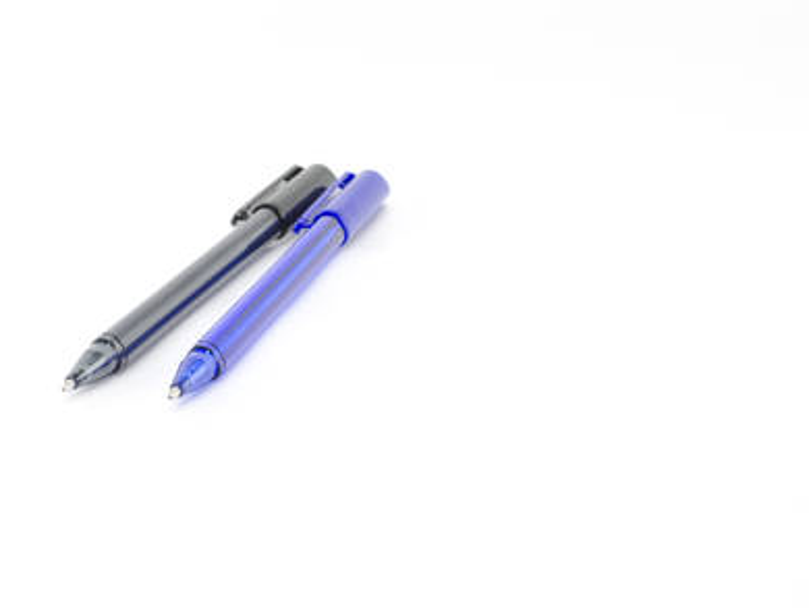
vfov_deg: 17.8
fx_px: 1941
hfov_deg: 23.5
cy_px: 307
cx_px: 463
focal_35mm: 83
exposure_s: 4
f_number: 16
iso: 100
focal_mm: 50
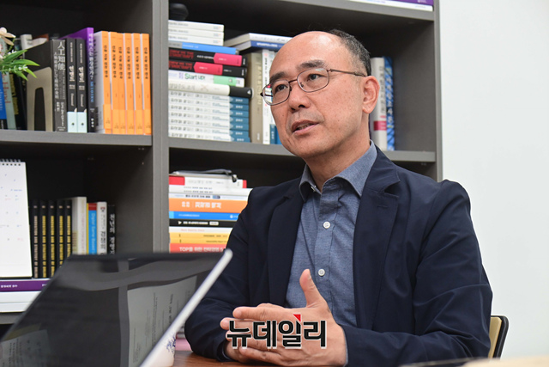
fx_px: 1220
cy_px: 184
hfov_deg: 25.4
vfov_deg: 17.1
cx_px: 274
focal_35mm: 80
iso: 2500
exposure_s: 1/200
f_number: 5.6
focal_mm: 80
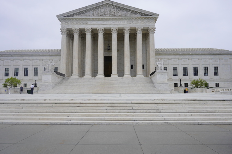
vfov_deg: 43.6
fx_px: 193
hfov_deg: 61.9
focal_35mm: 30
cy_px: 77
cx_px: 116
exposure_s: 1/250
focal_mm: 20
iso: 100
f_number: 8
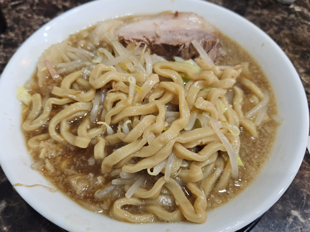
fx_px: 206
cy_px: 116
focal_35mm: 23
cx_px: 155
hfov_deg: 73.9
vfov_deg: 58.9
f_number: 1.8
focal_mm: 5.4
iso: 640
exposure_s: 1/120
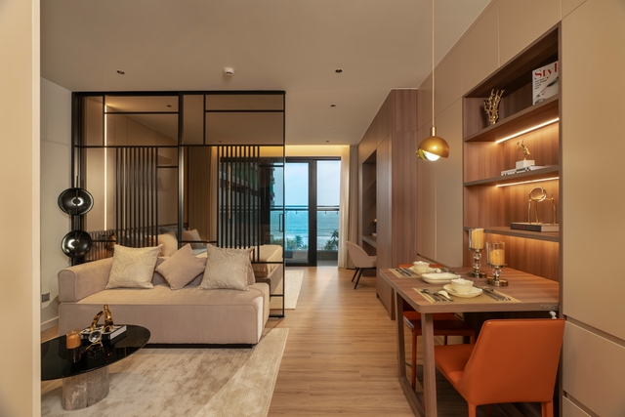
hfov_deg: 96.7
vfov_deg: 73.8
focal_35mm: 16
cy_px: 208
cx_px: 312
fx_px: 278
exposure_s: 1/25
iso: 640
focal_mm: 16
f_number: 7.1
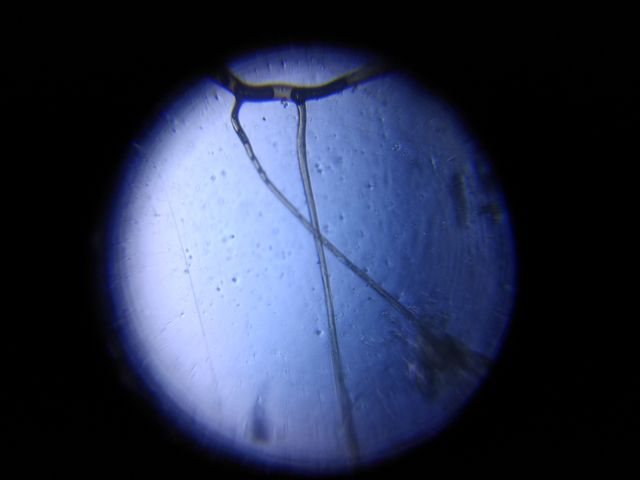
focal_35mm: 21
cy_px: 240
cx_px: 320
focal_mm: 3.57
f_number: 2
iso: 100
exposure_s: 1/1345
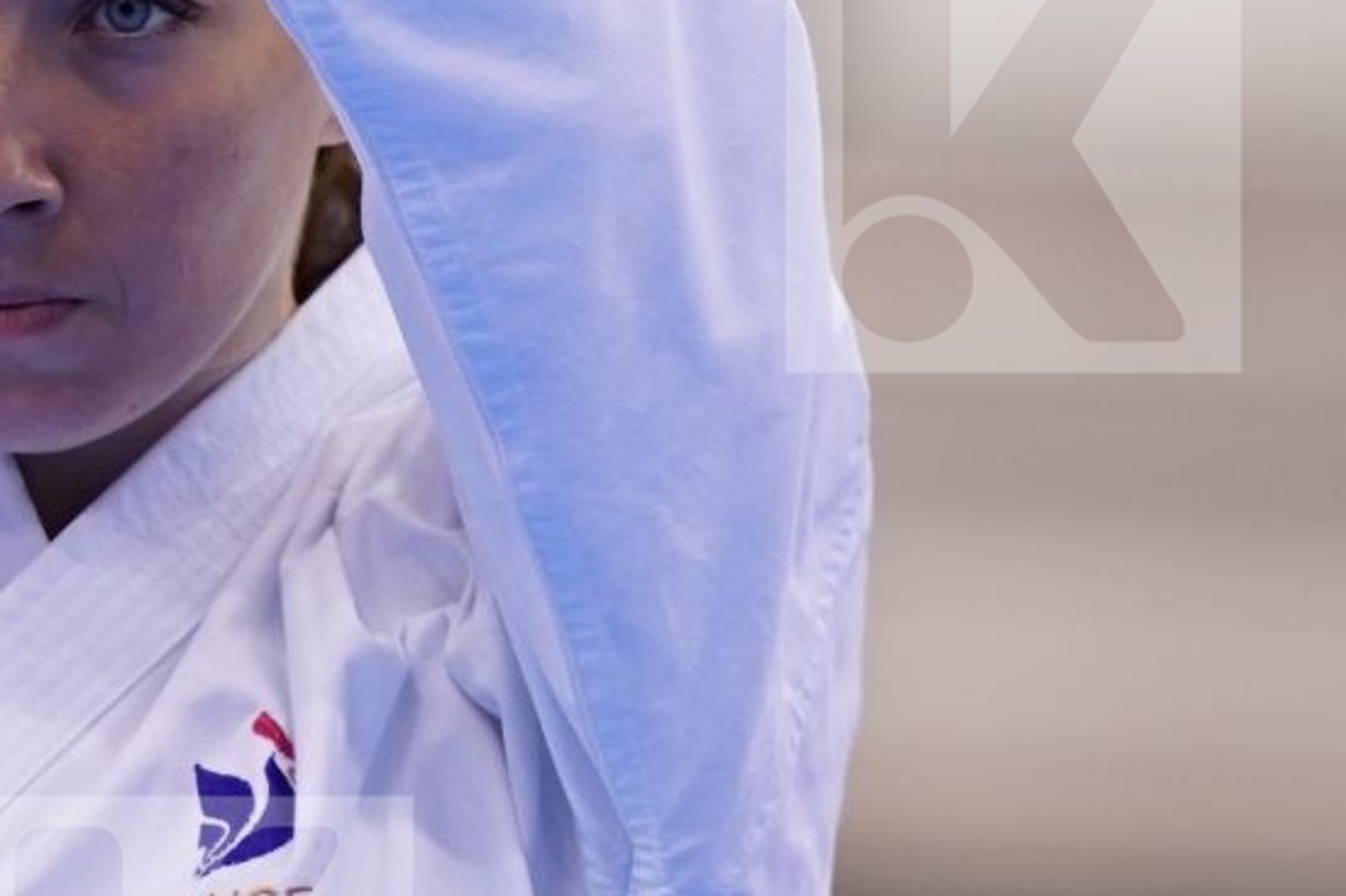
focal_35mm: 1960
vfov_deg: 0.7
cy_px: 151
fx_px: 73256
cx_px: 186
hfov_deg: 1.1
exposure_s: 1/500
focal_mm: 400
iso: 640
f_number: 2.8
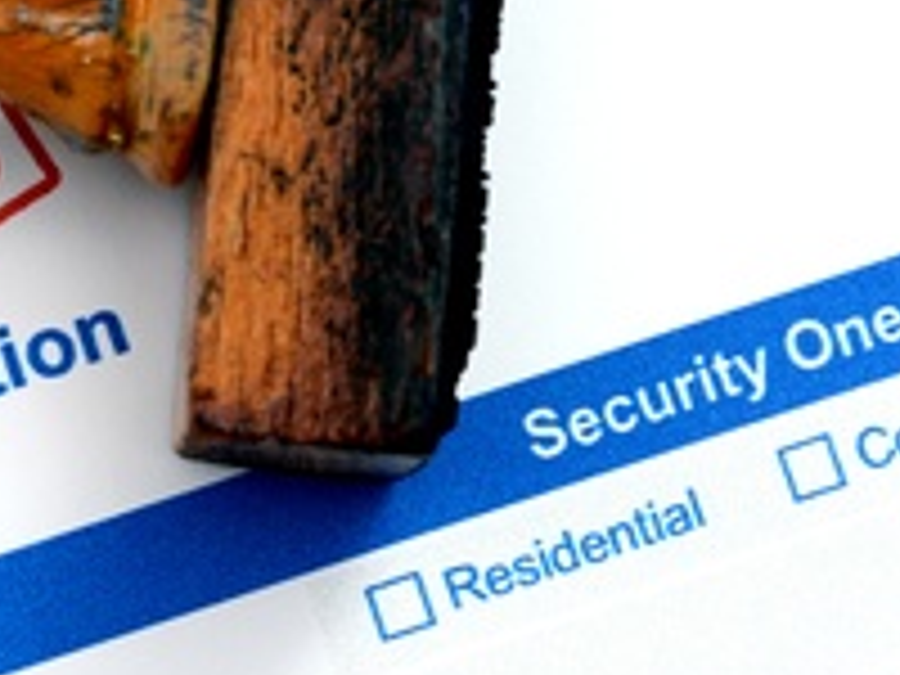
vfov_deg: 8.8
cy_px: 148
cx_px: -52
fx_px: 4368
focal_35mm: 168
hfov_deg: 11.6
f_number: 11
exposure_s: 1/80
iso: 100
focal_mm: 55
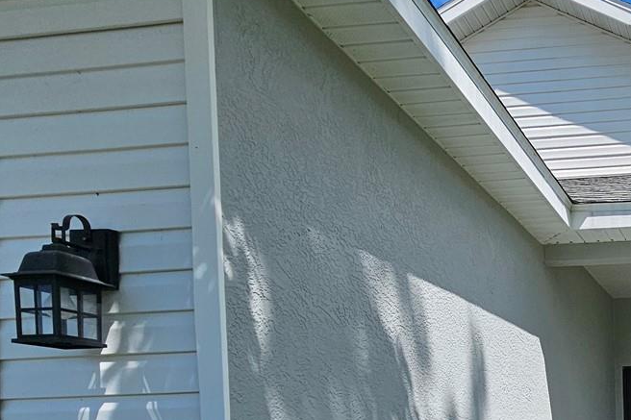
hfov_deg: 44.1
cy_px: 440
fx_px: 578
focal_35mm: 33
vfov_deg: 35.3
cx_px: 692
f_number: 2.2
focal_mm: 2.2
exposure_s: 1/2071
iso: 50
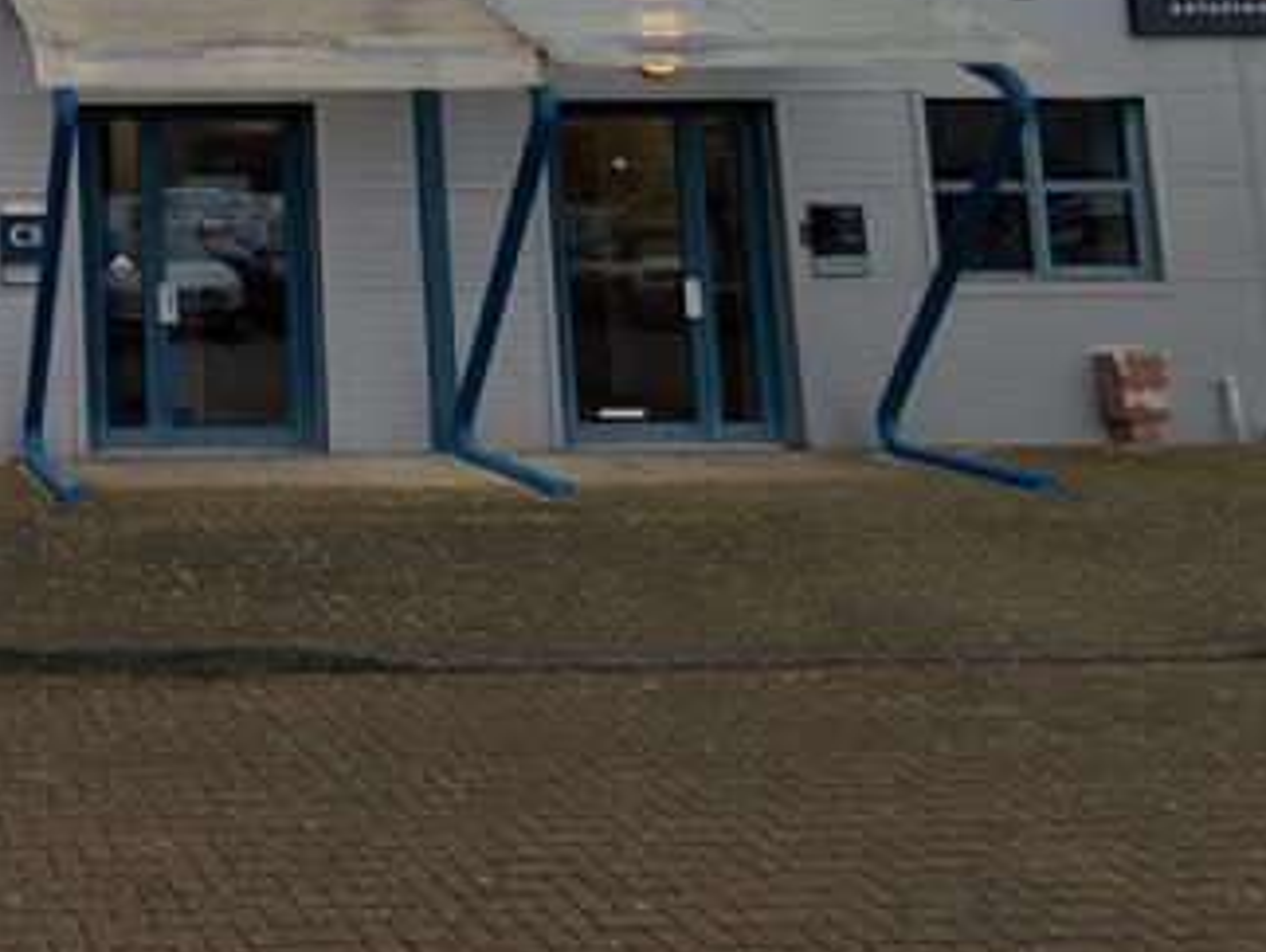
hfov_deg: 37.6
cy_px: 6
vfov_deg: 34.5
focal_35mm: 38
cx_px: -235
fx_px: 1391
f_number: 1.7
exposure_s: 1/412
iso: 54
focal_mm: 2.02
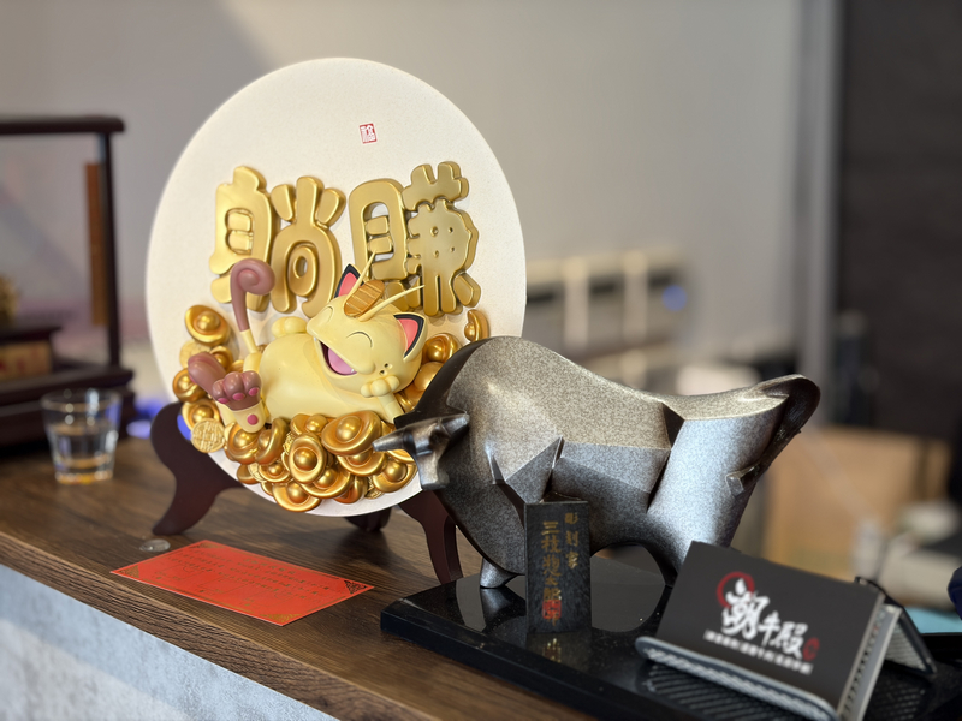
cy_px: 360
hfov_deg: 36.8
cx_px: 481
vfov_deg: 28.0
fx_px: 1445
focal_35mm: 52
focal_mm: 5.96
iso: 50
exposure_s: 1/65
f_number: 1.6
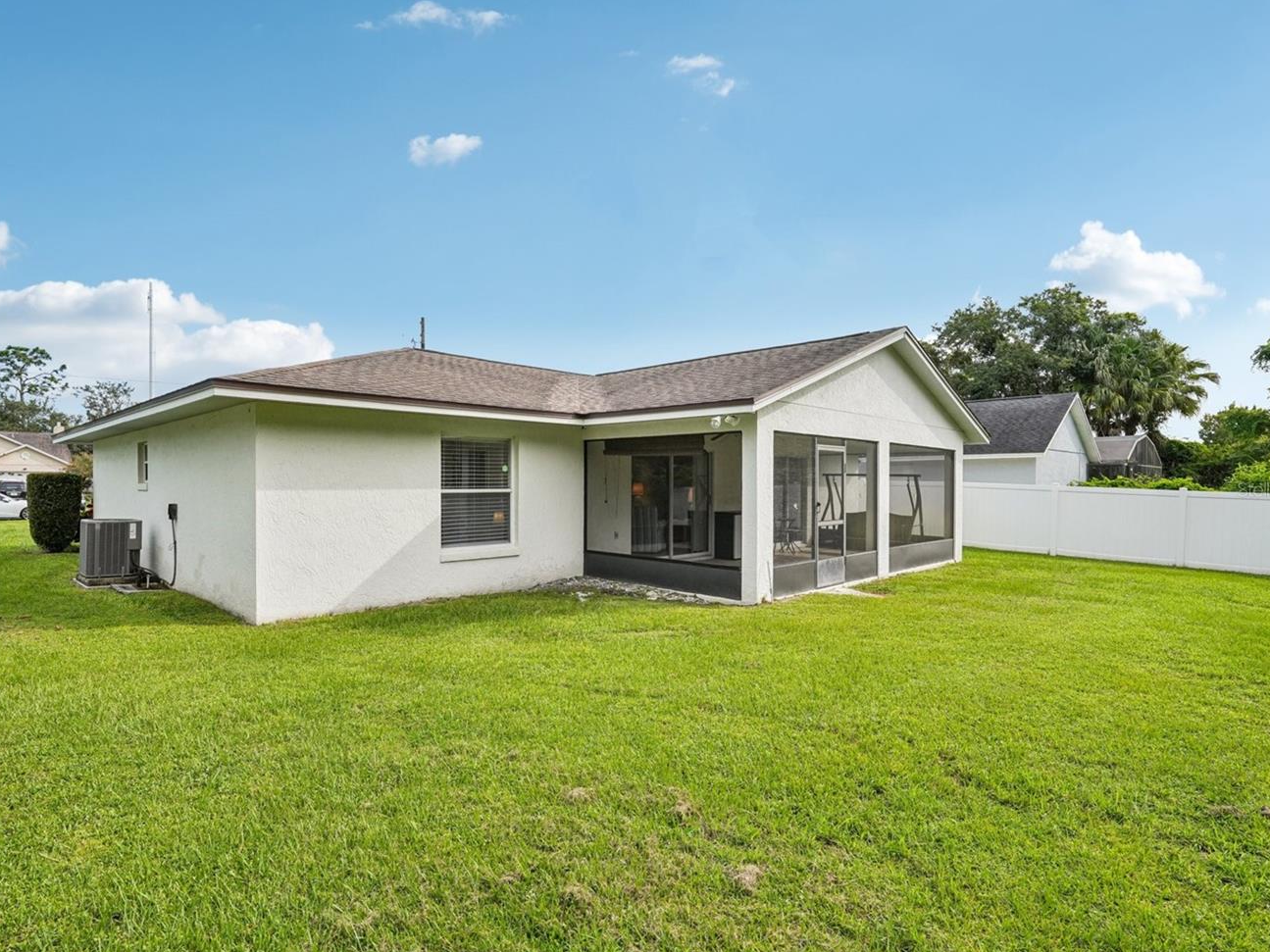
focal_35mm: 19
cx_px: 540
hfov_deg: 84.1
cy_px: 489
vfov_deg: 68.7
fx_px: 697
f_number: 8
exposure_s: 1/640
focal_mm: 16
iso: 400
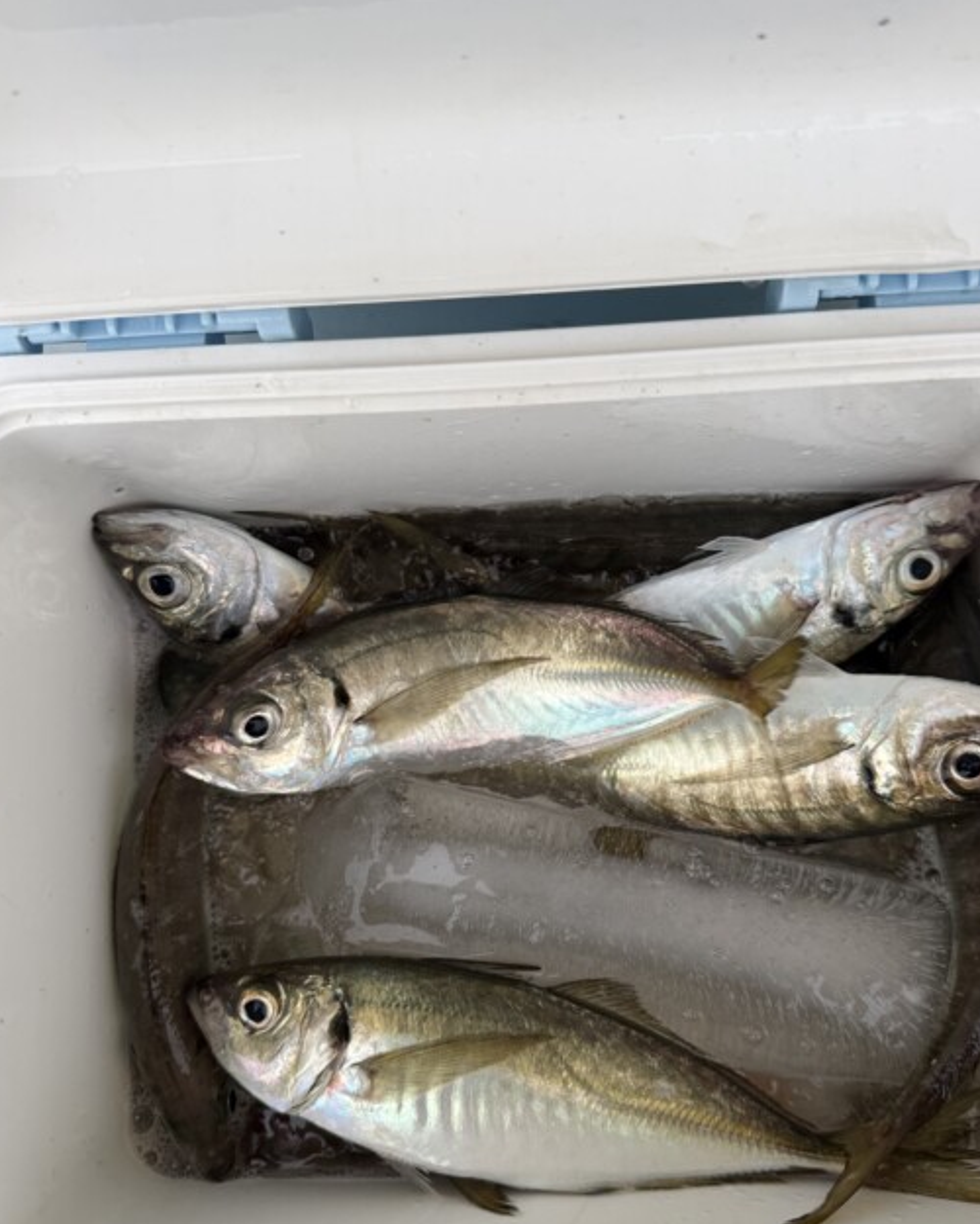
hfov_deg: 48.4
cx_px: 533
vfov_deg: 58.7
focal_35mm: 30
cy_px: 646
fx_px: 1088
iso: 64
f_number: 1.78
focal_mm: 6.76
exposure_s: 1/121
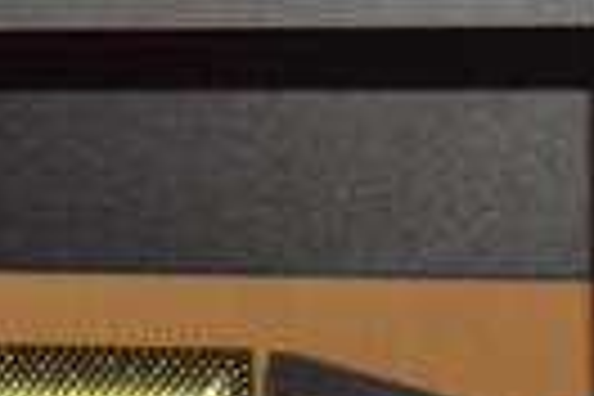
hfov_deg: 6.6
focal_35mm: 289
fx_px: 4761
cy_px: -70
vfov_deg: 4.7
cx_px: -1022
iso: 500
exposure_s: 1/60
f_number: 4.5
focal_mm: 27
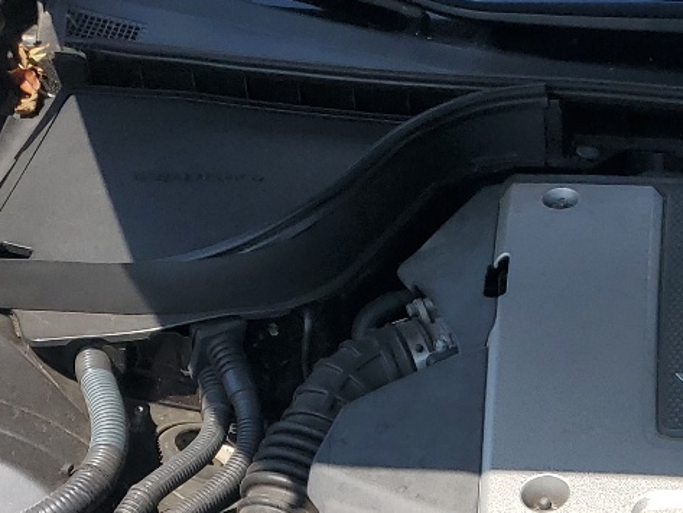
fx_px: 1737
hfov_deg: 21.0
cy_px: 666
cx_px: 787
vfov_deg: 15.9
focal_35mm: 88
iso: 50
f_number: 1.5
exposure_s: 1/2500
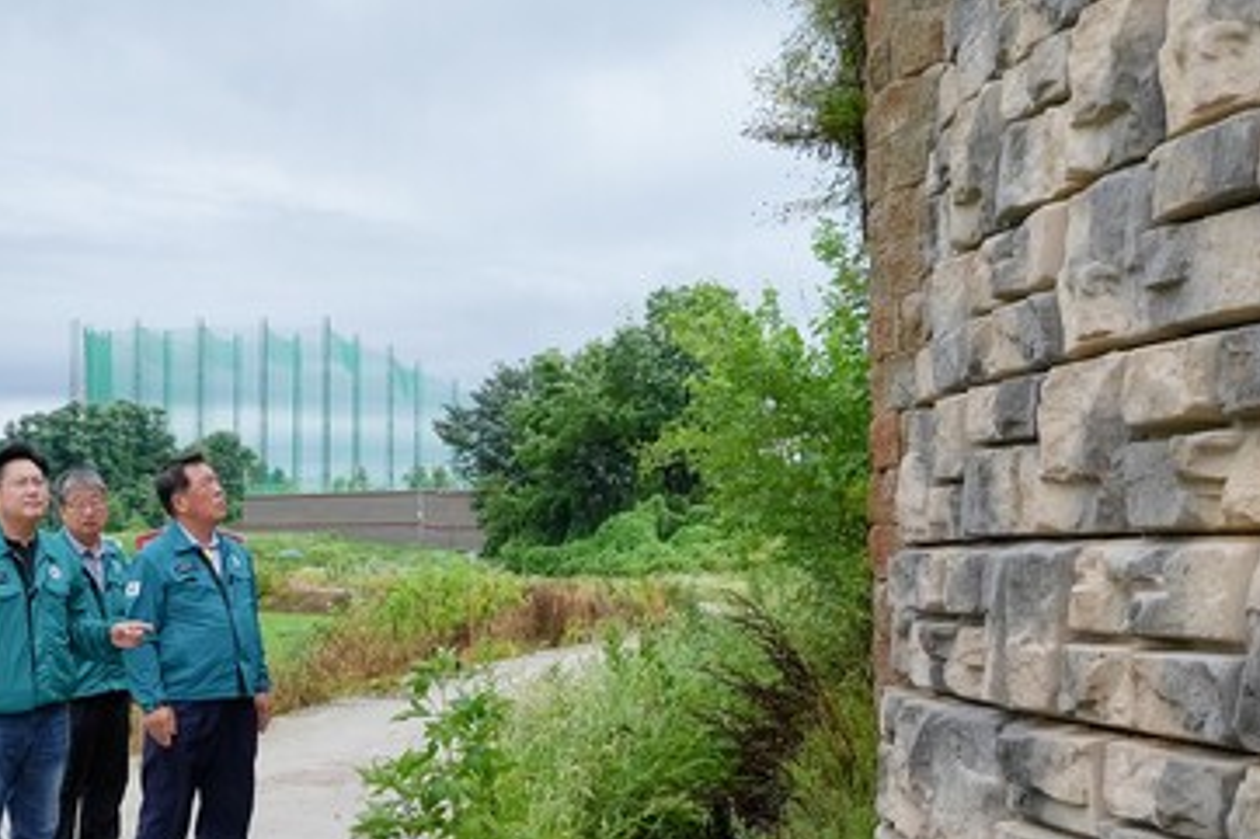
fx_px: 2029
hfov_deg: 34.4
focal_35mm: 58
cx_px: 540
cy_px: 411
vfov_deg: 23.4
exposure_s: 1/400
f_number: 5.6
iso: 250
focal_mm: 35
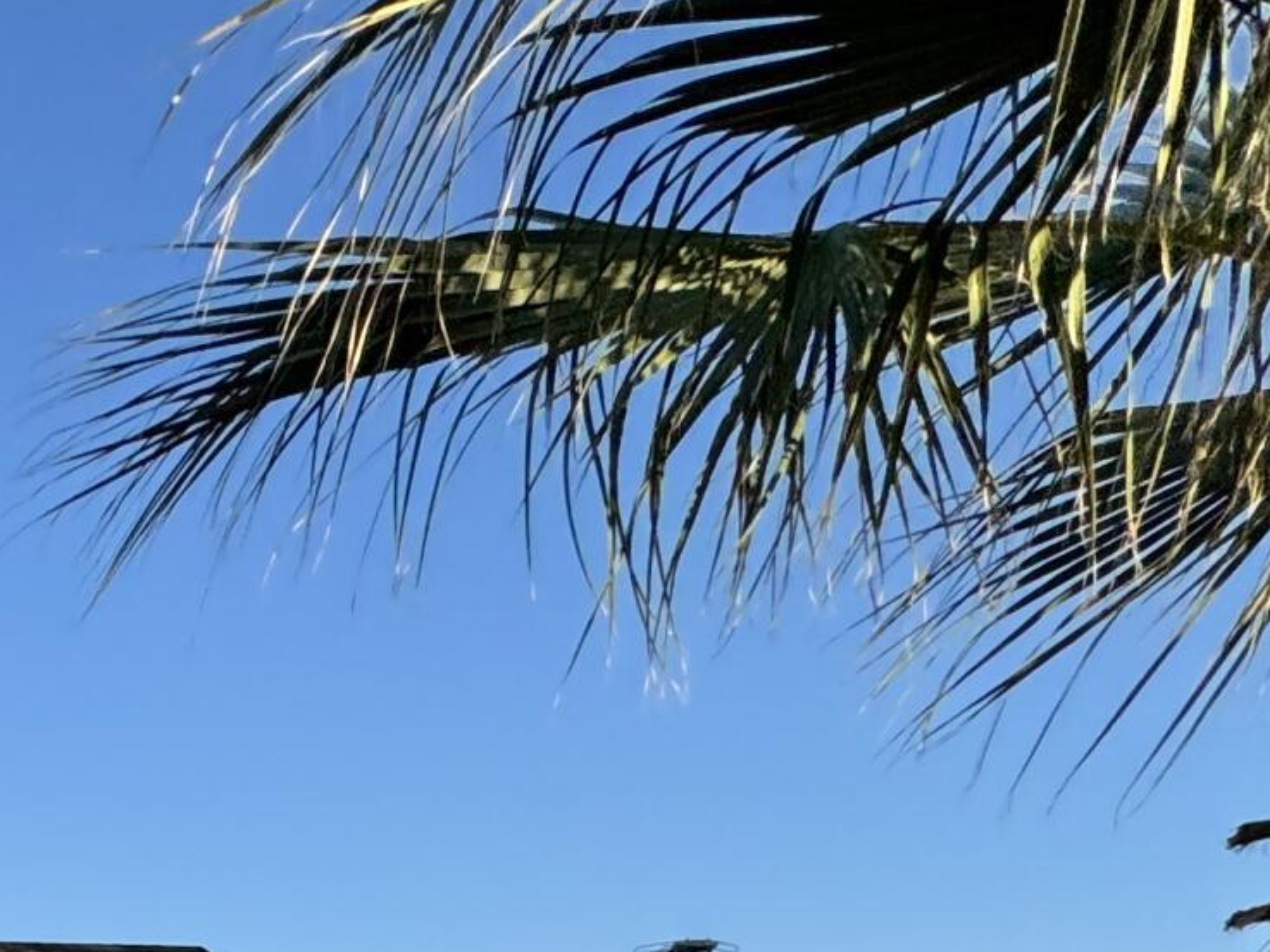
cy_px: 1701
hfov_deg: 25.7
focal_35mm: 57
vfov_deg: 19.4
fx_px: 2092
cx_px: -612
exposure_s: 1/1143
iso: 40
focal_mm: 2.22
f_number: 2.2
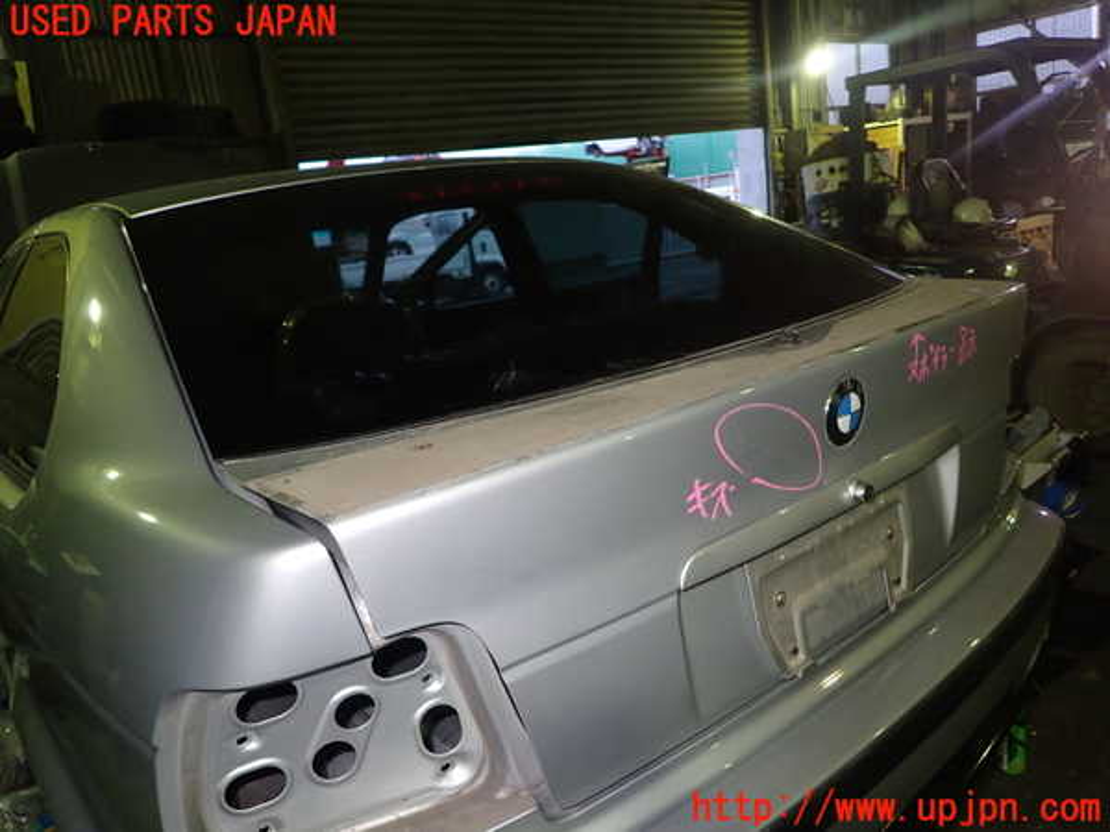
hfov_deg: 69.4
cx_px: 555
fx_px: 802
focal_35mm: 25
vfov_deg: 54.9
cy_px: 416
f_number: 2
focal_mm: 4.5
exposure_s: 1/30
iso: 200
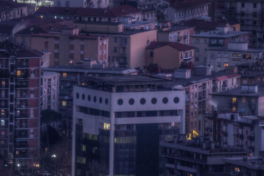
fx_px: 8876
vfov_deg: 1.1
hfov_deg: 1.7
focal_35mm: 1211
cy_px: -171
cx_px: 288
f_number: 11
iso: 100
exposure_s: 2
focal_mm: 191
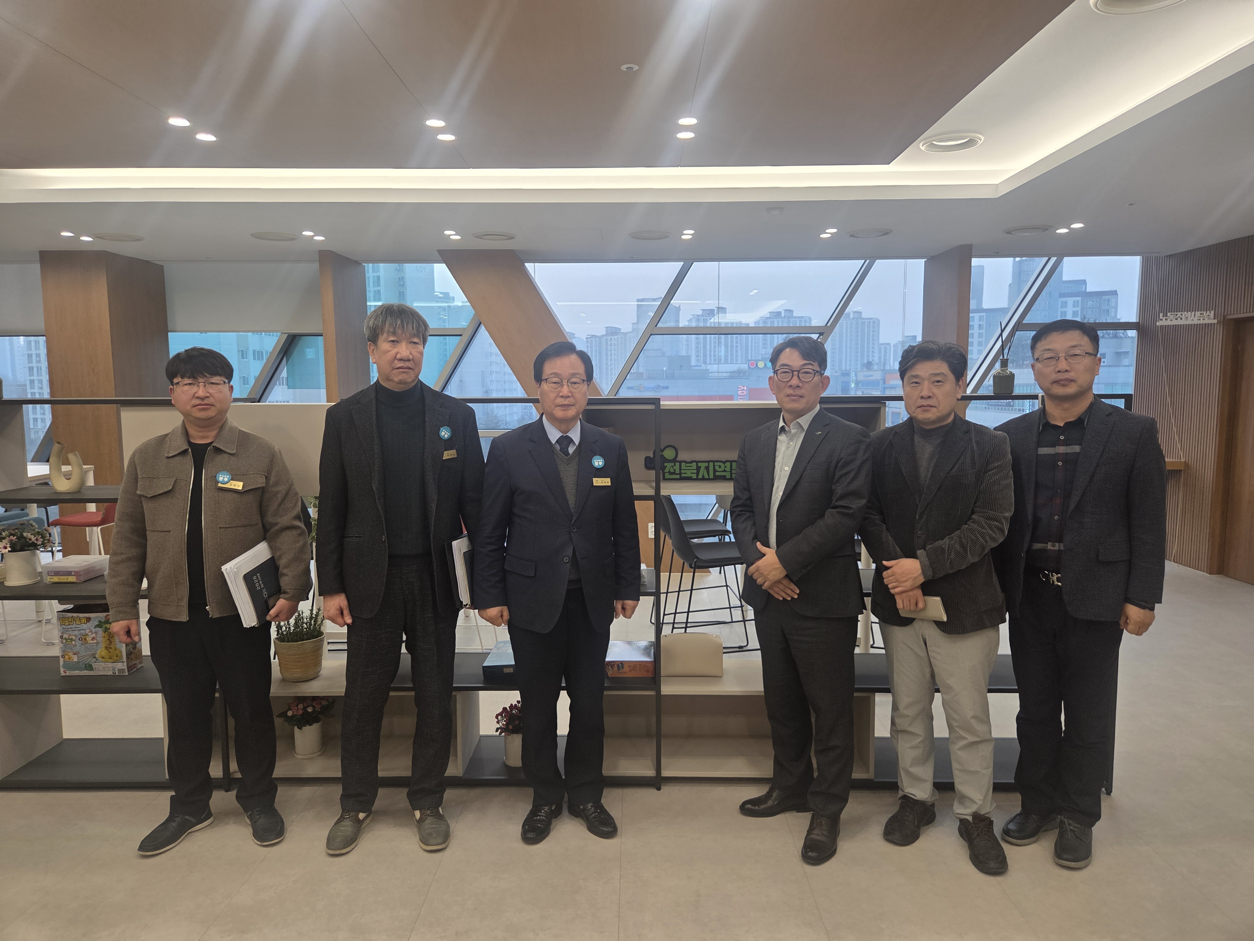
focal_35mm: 23
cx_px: 627
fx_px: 833
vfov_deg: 58.9
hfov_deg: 73.9
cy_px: 470
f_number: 1.8
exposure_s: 1/120
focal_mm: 5.4
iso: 100
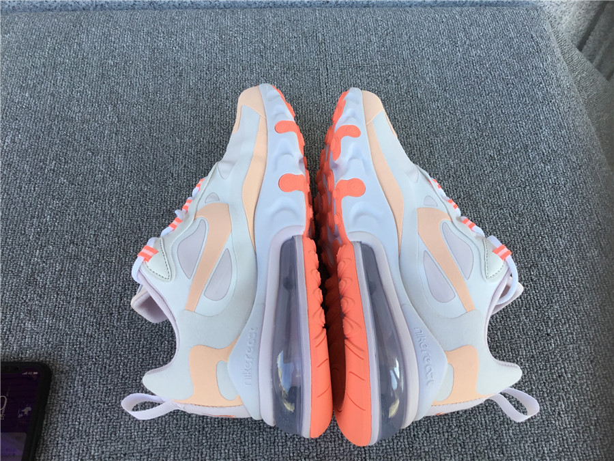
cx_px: 307
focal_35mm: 31
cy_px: 230
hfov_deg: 58.4
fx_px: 550
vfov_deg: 45.4
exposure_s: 1/150
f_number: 2.4
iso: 25
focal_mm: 3.3
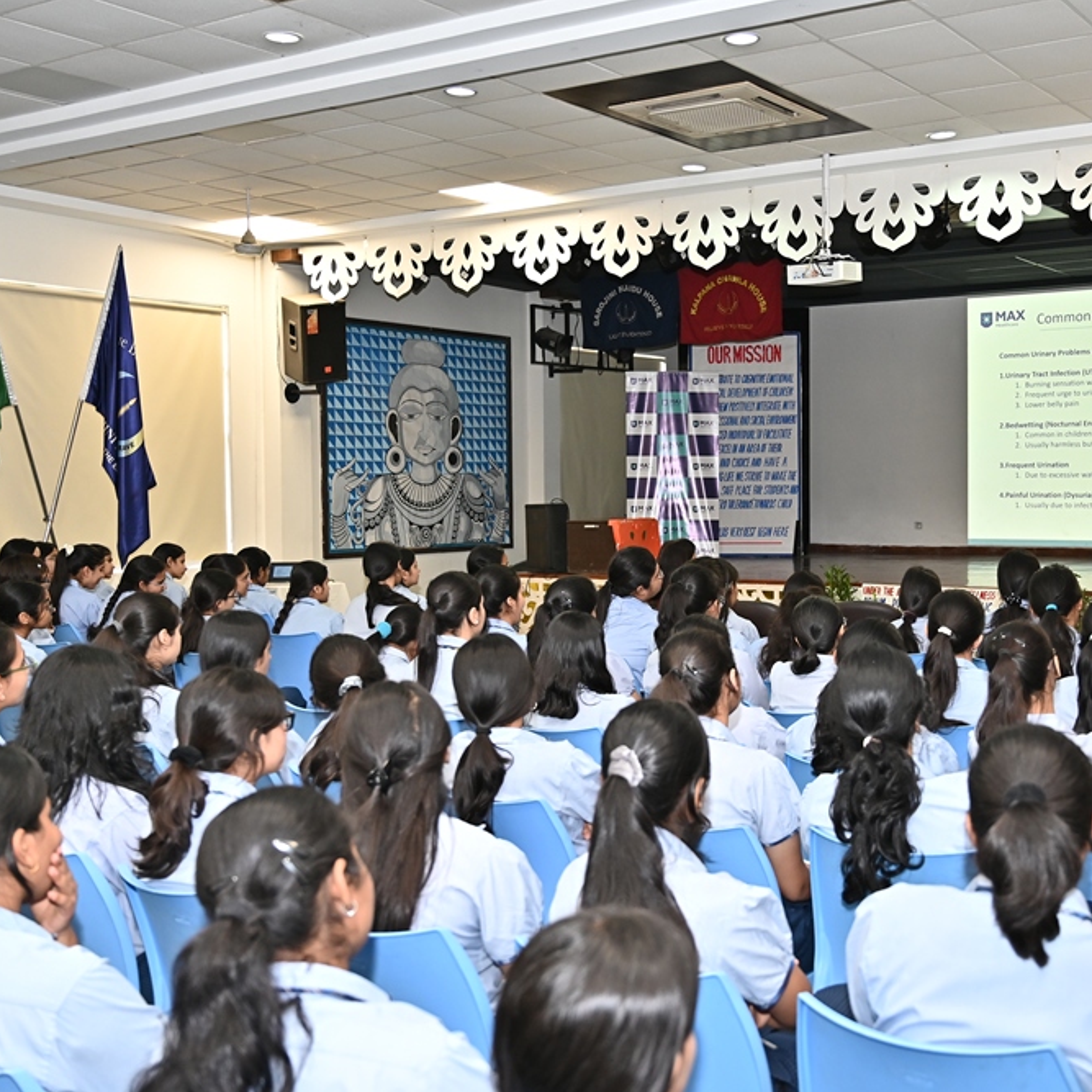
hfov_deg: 38.7
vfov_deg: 39.2
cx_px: 725
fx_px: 1535
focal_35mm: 43
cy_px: 554
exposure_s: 1/100
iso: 800
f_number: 4
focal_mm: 33
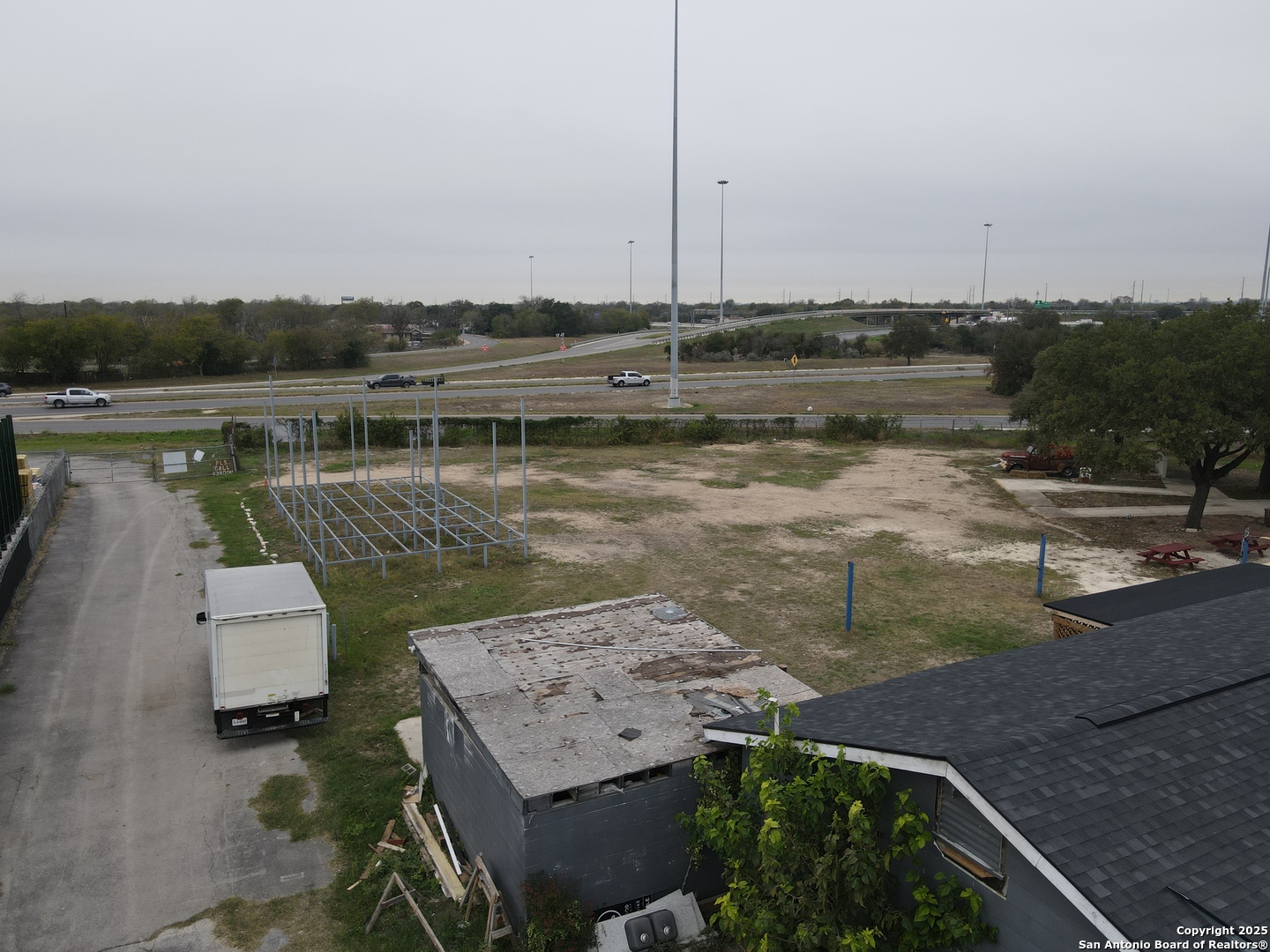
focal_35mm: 24
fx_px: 881
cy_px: 476
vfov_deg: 56.8
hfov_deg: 71.6
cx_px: 635
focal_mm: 4.5
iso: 100
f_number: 2.8
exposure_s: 1/250
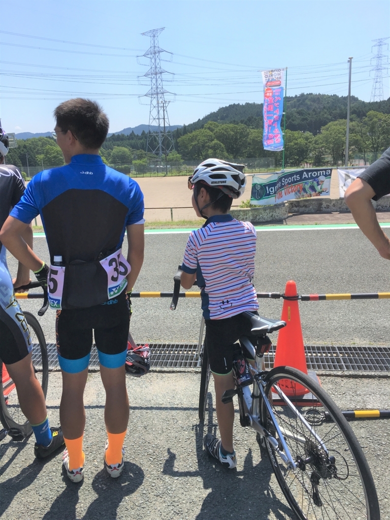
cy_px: 260
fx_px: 436
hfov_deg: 48.2
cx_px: 195
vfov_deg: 61.7
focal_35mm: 29
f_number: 2.2
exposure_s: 1/1923
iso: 25
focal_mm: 4.15
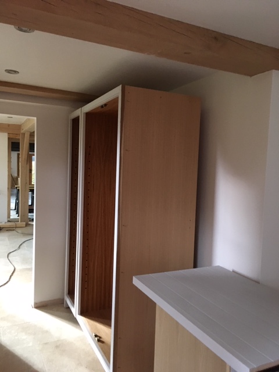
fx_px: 312
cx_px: 140
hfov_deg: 48.2
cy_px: 186
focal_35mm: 29
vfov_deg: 61.7
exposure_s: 1/25
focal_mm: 4.15
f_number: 2.2
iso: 200
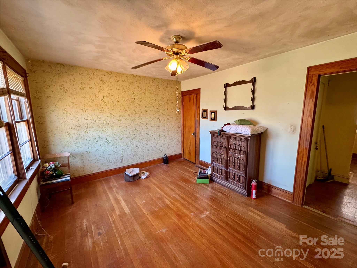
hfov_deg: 102.1
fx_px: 144
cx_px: 178
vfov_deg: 85.7
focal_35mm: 14
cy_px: 134
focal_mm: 2.22
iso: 250
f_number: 2.2
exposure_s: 1/60
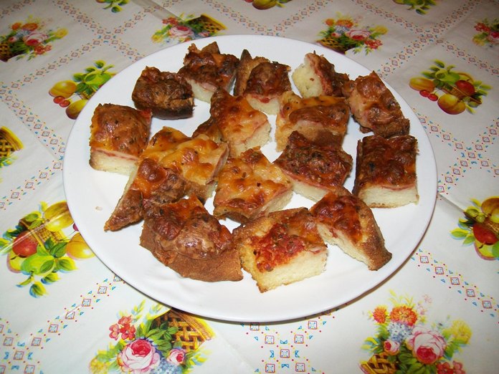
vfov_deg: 41.8
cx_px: 250
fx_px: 490
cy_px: 187
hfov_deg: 54.0
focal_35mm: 34
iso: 160
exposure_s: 1/60
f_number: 2.7
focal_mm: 6.1
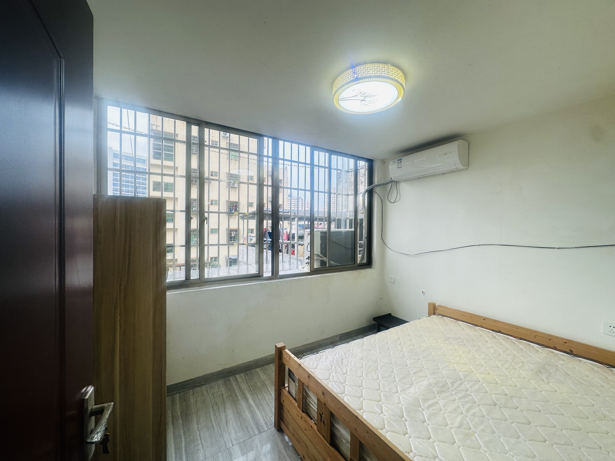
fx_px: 249
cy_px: 230
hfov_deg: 102.1
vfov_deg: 85.7
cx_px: 308
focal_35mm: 14
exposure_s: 1/100
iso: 50
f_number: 2.2
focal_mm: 2.22
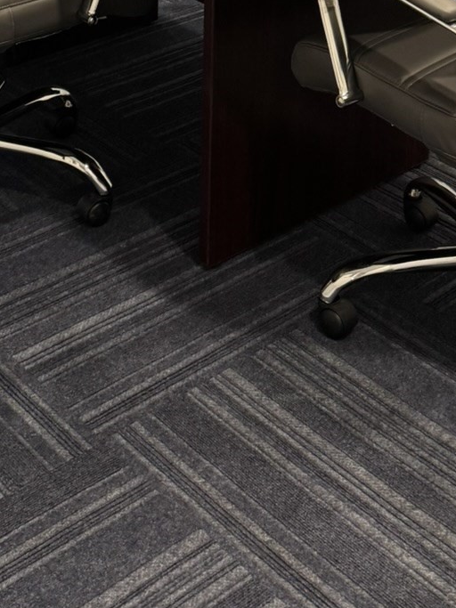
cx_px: 270
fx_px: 1265
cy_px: -237
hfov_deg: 20.4
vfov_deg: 23.1
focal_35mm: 72
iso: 200
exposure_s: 1/60
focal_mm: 6.76
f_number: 1.78
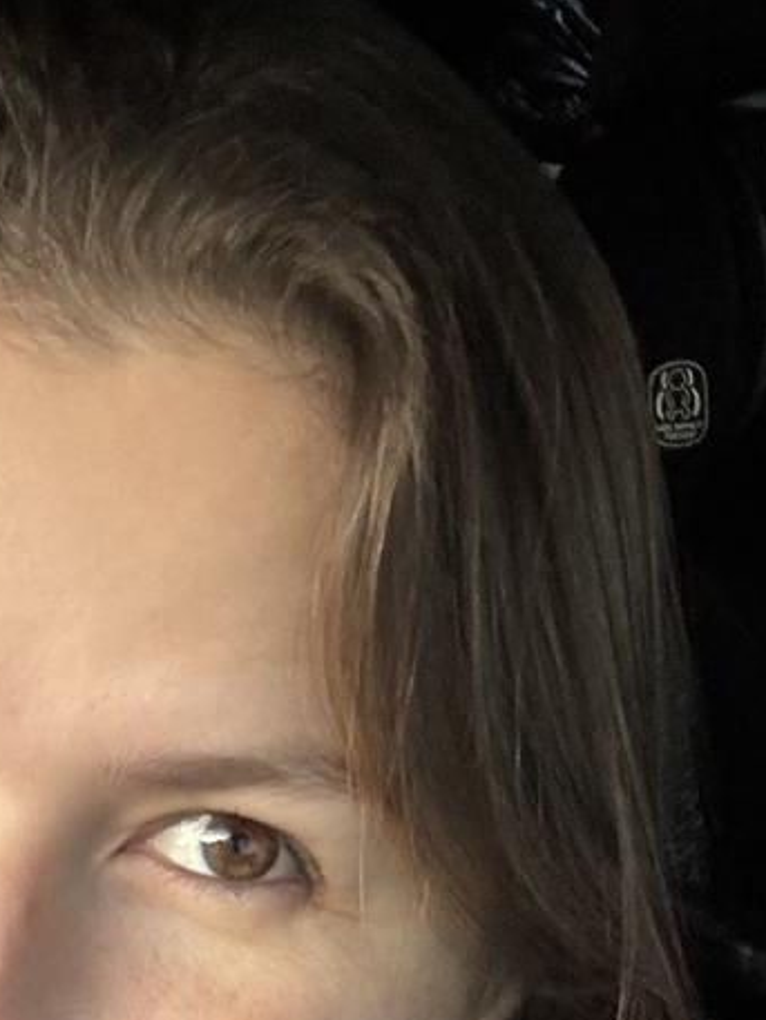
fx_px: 2477
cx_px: 145
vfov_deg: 21.6
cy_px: 1232
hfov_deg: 17.4
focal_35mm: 84
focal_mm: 2.69
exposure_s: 1/60
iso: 200
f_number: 1.9
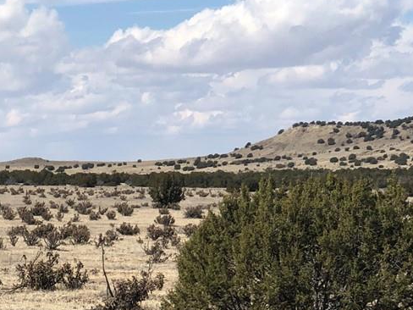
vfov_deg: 7.8
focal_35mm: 187
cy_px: 445
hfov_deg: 10.4
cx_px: -57
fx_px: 2231
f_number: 2.8
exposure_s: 1/1297
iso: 20
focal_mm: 6.6
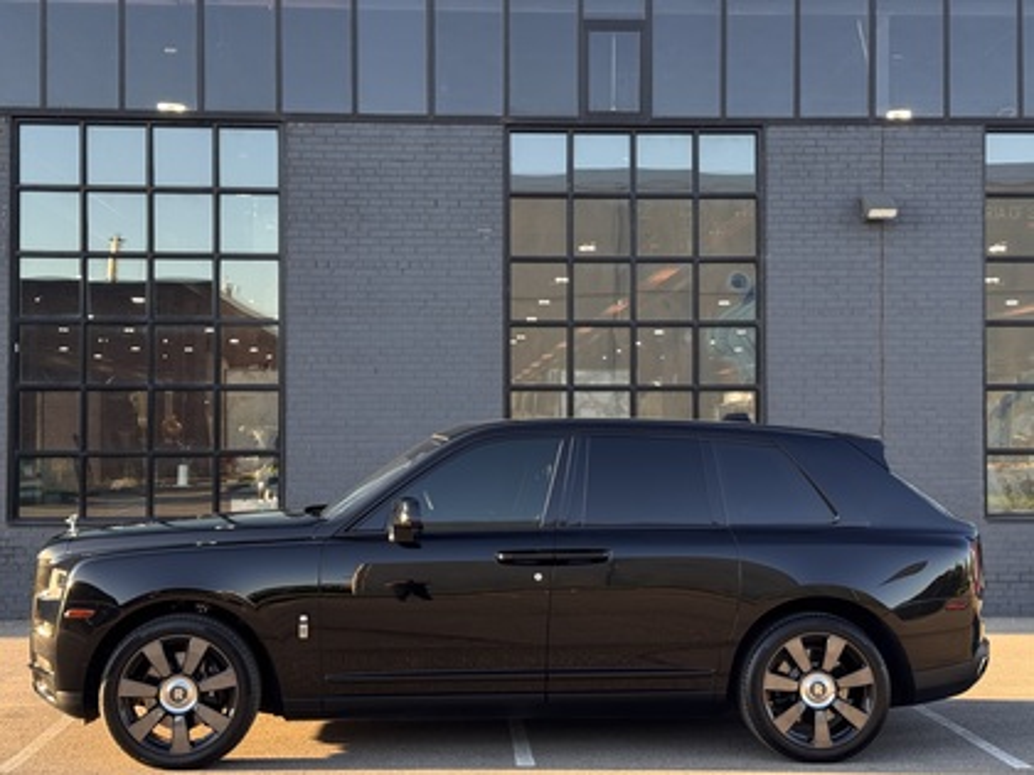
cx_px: 517
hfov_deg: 39.7
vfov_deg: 30.3
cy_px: 388
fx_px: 1434
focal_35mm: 48
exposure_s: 1/302
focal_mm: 6.76
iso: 64
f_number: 1.78
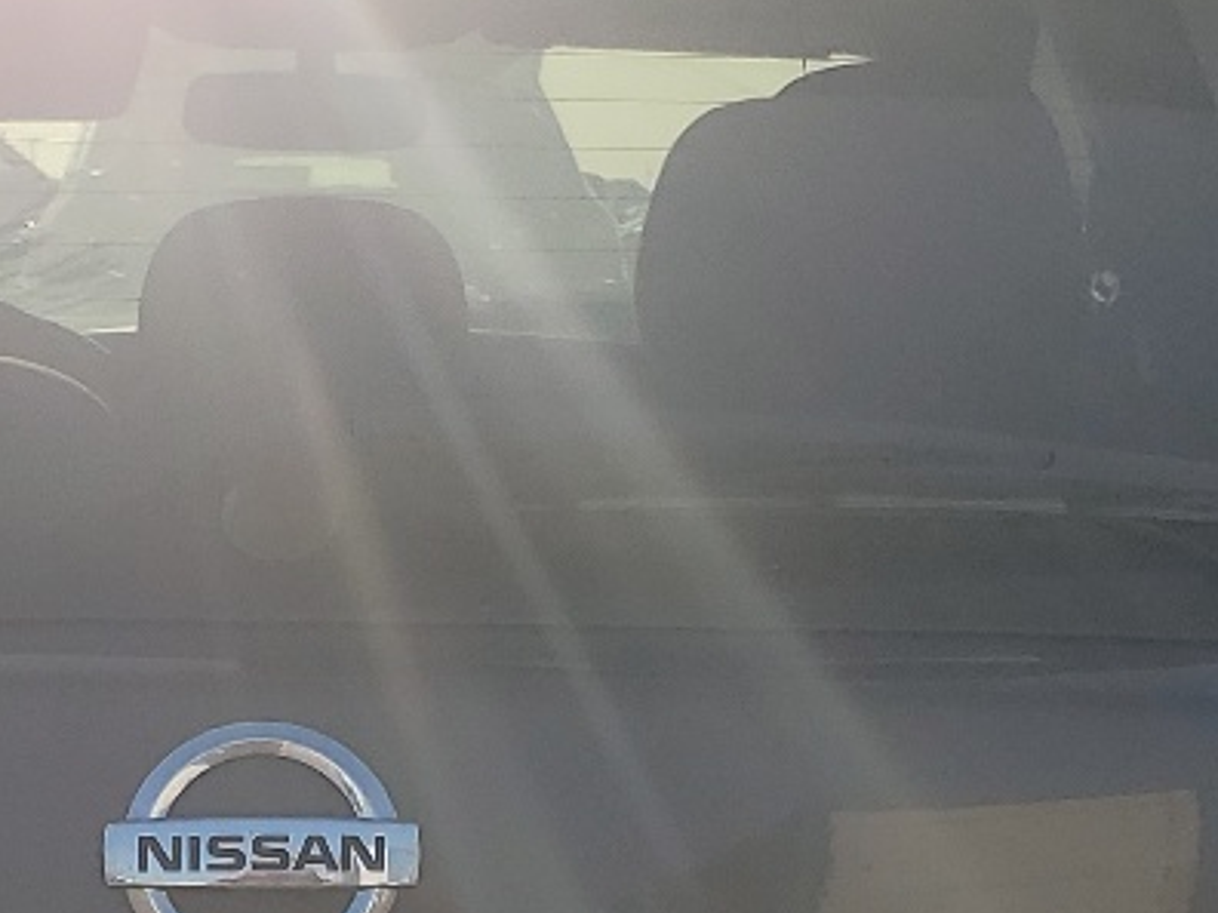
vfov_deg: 13.8
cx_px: 332
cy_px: 1036
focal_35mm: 105
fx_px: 3695
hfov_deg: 18.6
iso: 50
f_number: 1.5
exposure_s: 1/3333
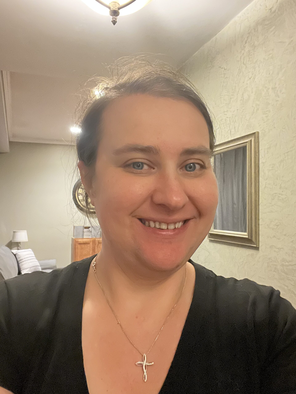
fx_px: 342
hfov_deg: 46.8
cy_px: 197
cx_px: 148
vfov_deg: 60.0
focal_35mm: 30
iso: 1250
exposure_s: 1/15
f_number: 2.2
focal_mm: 2.71
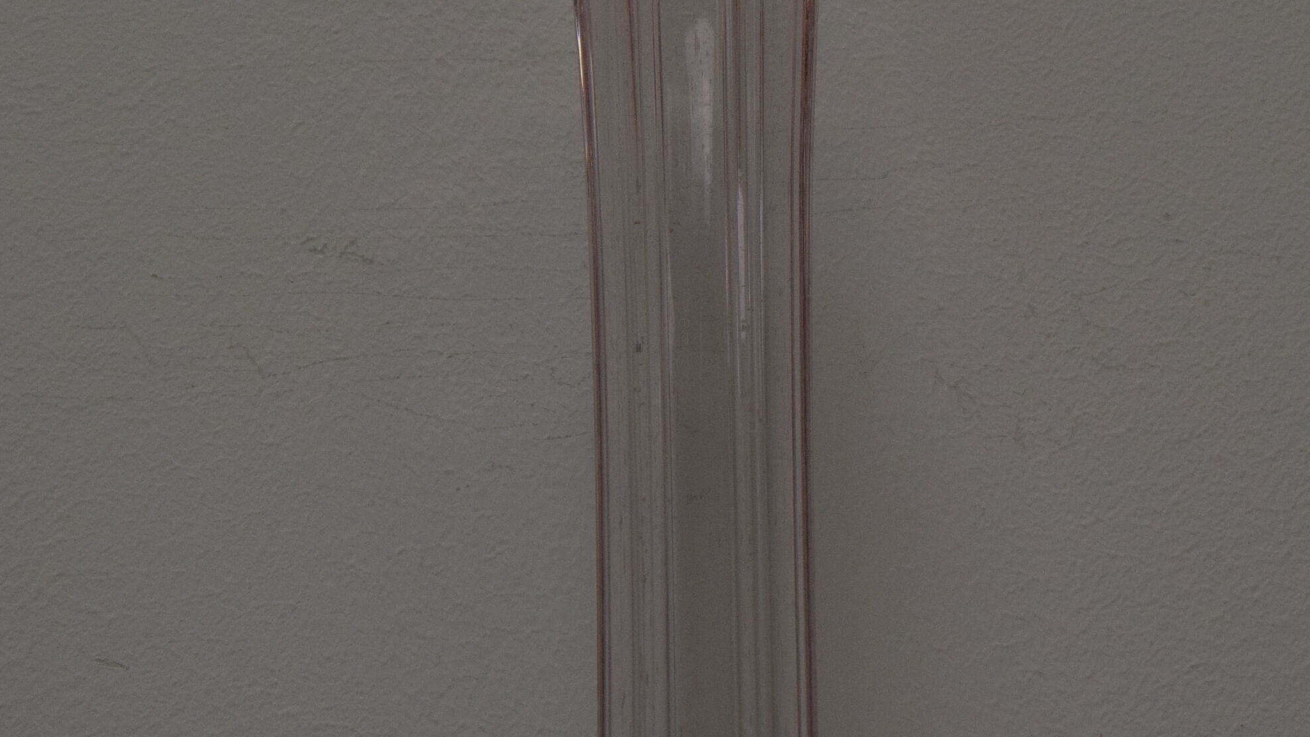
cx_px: 702
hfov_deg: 31.4
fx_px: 2327
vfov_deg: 17.9
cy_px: 165
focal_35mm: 67
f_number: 10
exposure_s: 1/400
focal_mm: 28
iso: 1600
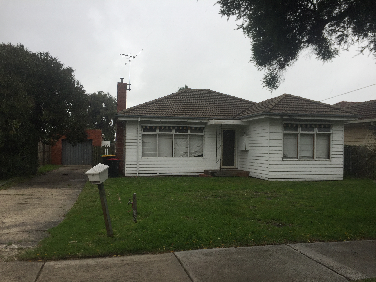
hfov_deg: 61.7
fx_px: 315
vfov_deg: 48.2
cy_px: 141
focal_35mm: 29
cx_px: 188
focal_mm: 4.15
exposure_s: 1/775
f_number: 2.2
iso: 32
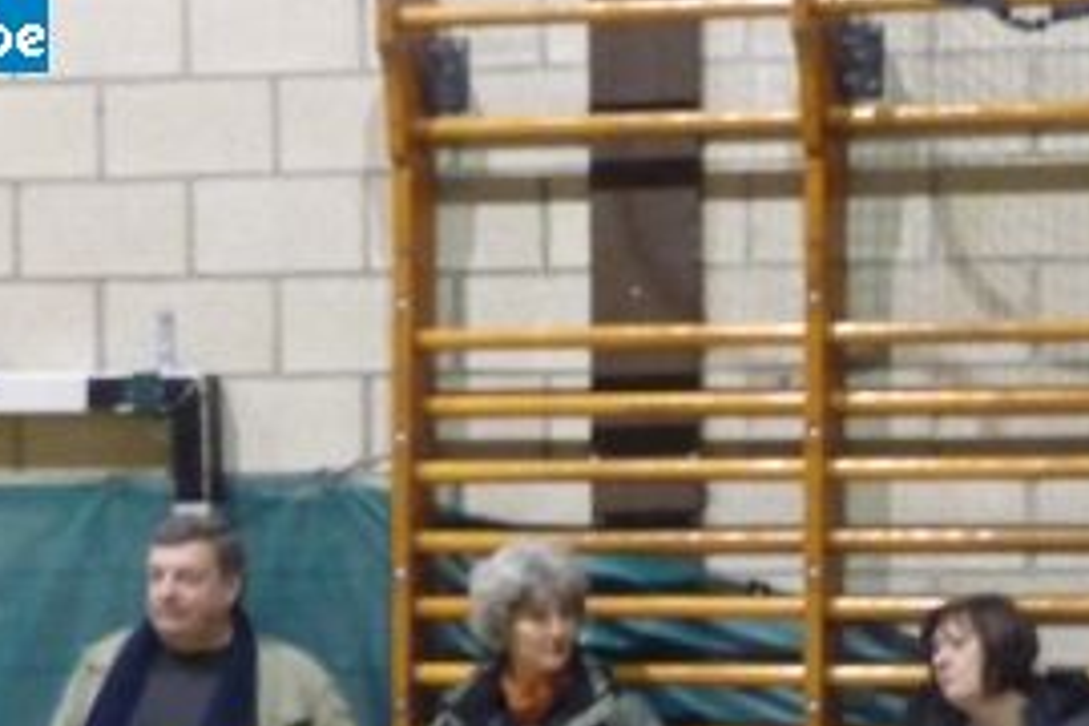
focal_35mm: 207
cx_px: 940
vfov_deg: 6.6
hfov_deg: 9.9
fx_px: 6261
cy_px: 956
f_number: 4.7
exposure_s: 1/8
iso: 800
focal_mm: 14.2
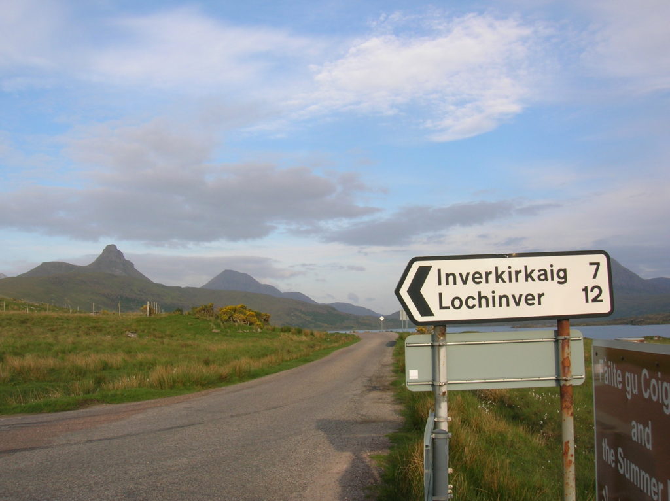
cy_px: 250
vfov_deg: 41.7
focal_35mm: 34
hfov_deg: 54.0
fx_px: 657
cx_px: 335
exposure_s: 1/206
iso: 50
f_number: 4.9
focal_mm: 5.7
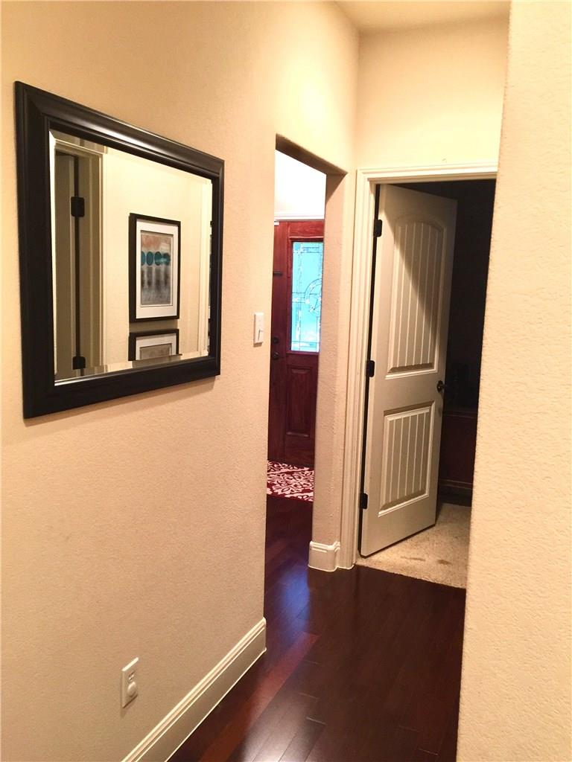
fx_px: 639
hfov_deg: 48.2
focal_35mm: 29
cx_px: 286
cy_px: 381
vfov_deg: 61.7
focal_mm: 4.15
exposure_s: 1/15
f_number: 2.2
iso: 125
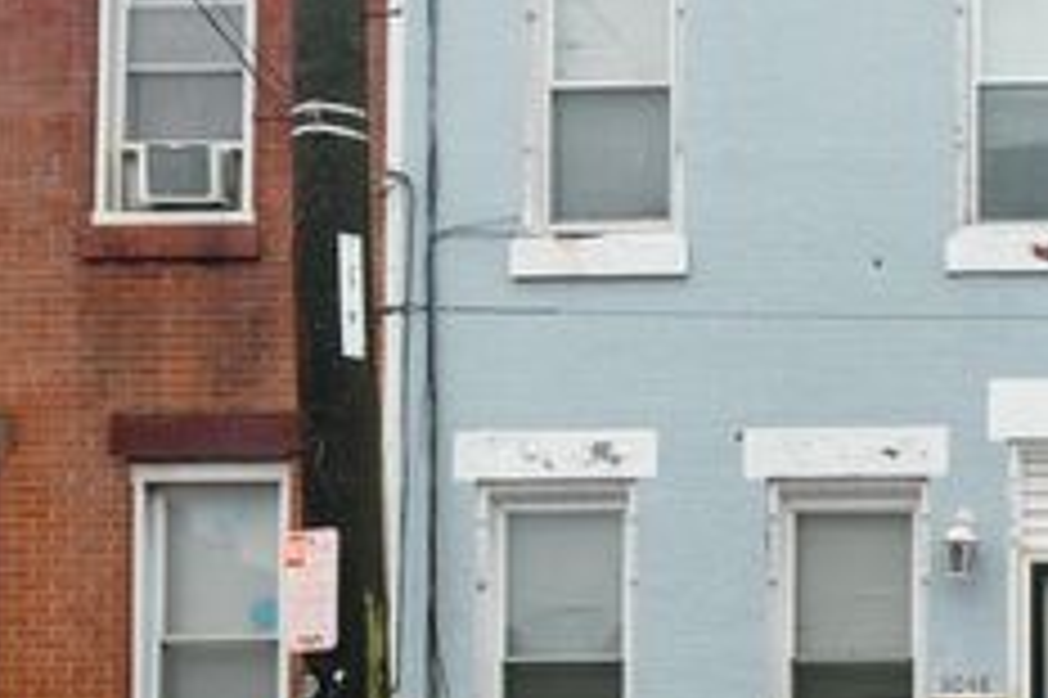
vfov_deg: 18.1
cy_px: 290
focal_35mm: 75
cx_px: 864
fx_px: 2182
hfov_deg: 26.4
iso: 500
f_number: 14
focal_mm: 35
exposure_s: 1/160
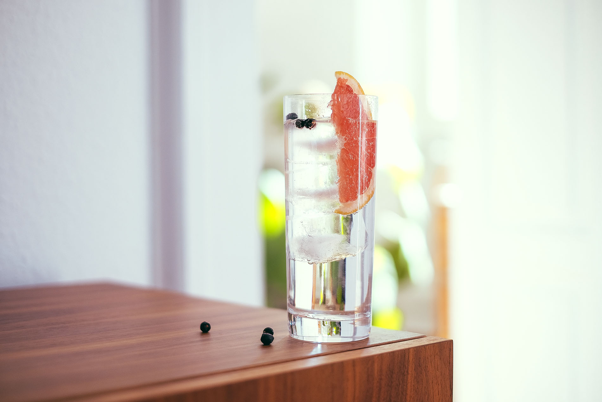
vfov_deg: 25.5
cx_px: 301
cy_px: 201
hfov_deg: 37.5
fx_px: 886
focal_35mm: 53
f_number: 1.4
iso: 200
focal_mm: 35
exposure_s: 1/480
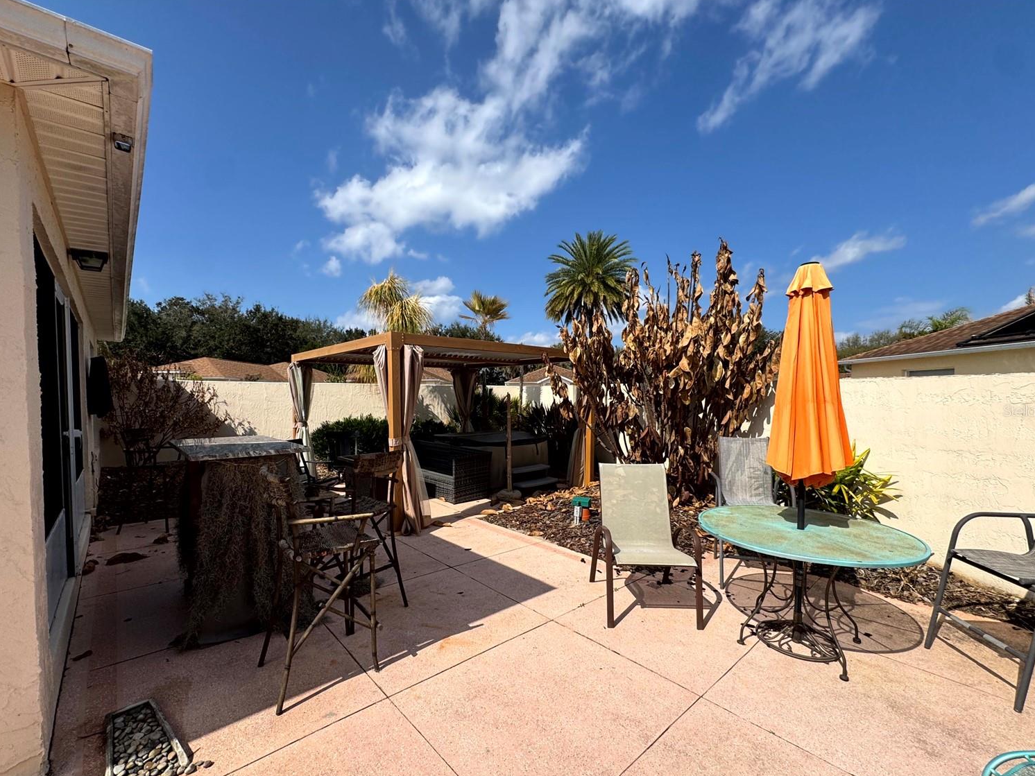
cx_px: 514
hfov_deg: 98.2
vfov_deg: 81.7
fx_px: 448
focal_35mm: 15
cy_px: 411
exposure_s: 1/2342
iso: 50
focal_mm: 2.22
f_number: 2.2
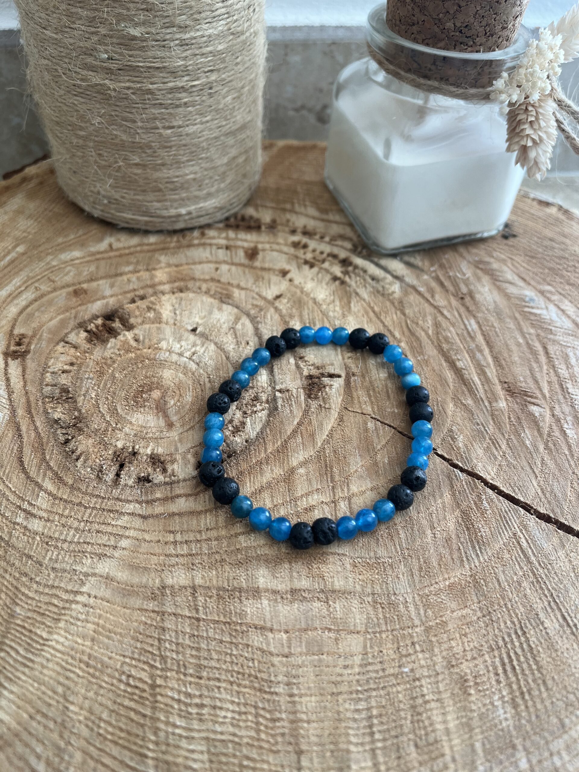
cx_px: 290
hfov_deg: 53.1
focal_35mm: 26
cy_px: 386
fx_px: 580
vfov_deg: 67.3
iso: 40
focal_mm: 5.1
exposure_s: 1/193
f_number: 1.6
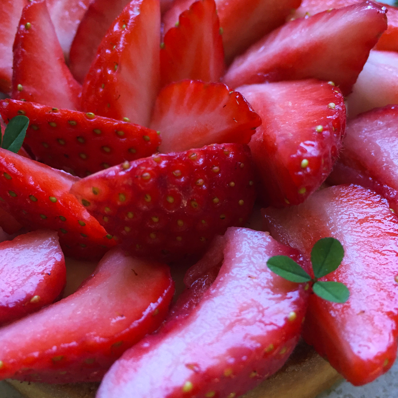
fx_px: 455
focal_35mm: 35
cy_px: 200
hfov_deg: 47.2
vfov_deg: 47.2
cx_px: 200
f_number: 2.2
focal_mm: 4.15
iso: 64
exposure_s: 1/33
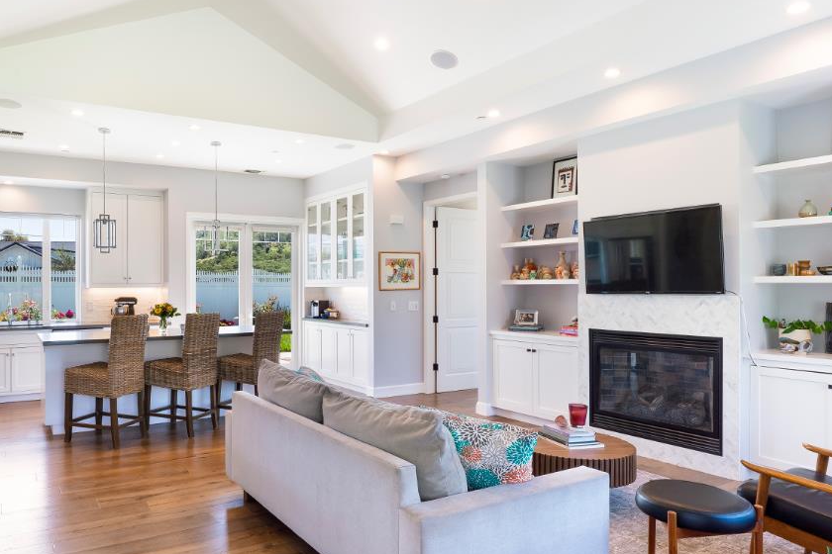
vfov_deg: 51.3
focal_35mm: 25
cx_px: 297
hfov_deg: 70.0
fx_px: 578
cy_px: 278
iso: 100
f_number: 14
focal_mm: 14
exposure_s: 1/3
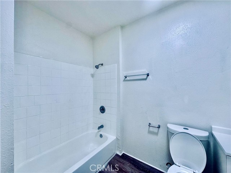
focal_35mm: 14
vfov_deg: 85.7
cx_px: 116
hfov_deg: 102.1
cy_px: 86
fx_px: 93
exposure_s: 1/120
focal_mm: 2.22
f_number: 2.2
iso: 125
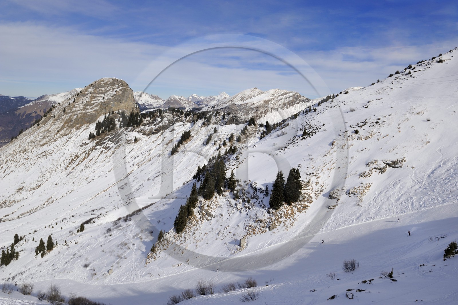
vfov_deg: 53.1
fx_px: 305
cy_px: 152
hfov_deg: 73.8
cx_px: 229
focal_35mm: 24
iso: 200
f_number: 13
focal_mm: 24
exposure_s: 1/400
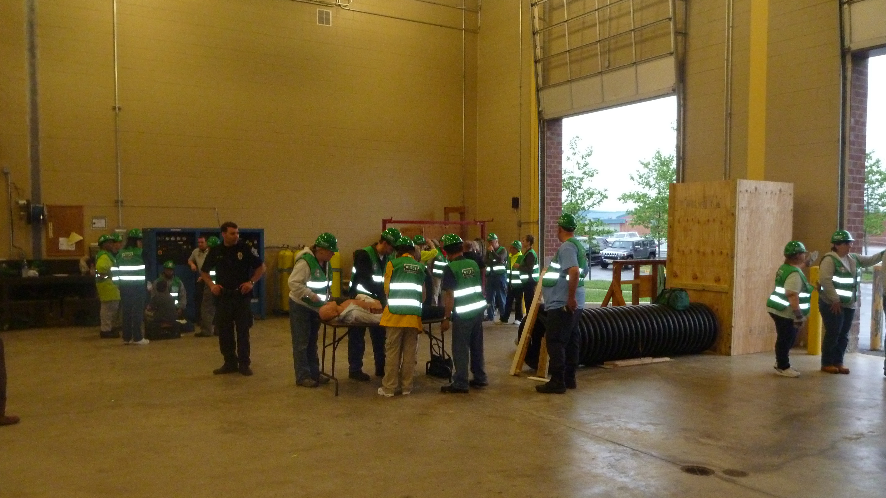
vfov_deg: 37.7
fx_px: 728
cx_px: 436
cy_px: 288
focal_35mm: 31
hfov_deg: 62.6
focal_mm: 4.9
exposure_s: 1/30
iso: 400
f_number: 3.3
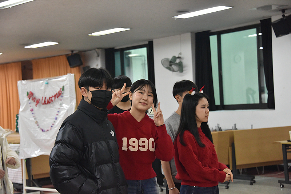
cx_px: 146
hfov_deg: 23.9
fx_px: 687
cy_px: 97
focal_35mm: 85
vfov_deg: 16.1
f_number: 5.6
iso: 4500
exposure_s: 1/125
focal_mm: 85
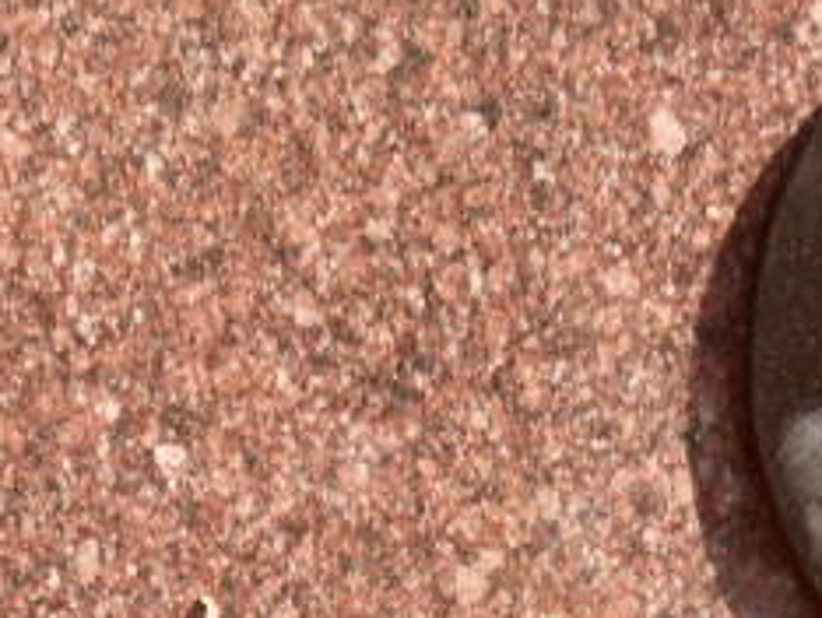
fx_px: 8320
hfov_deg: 5.7
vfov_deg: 4.2
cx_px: 337
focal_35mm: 350
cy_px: 1278
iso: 80
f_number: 4.2
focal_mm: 13.2
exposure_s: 1/180
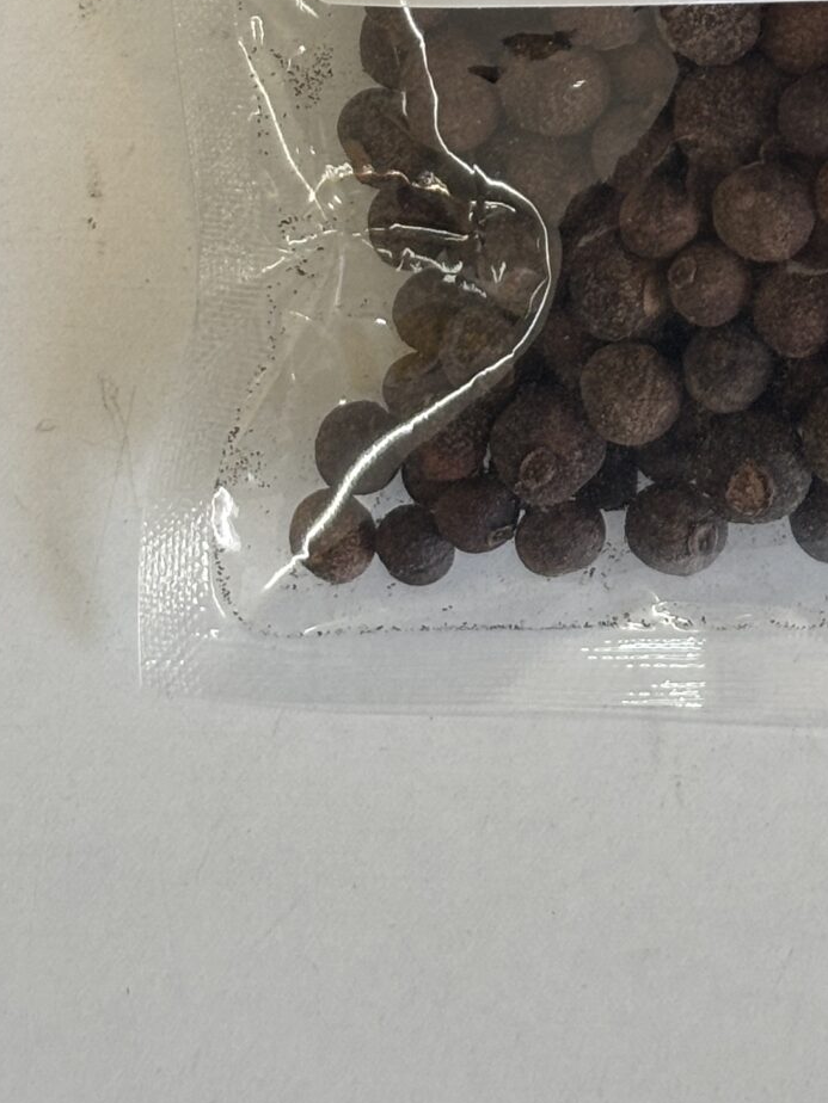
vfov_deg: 13.3
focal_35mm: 144
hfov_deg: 10.1
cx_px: 1098
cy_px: -304
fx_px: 4593
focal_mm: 5.96
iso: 32
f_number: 1.6
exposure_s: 1/50
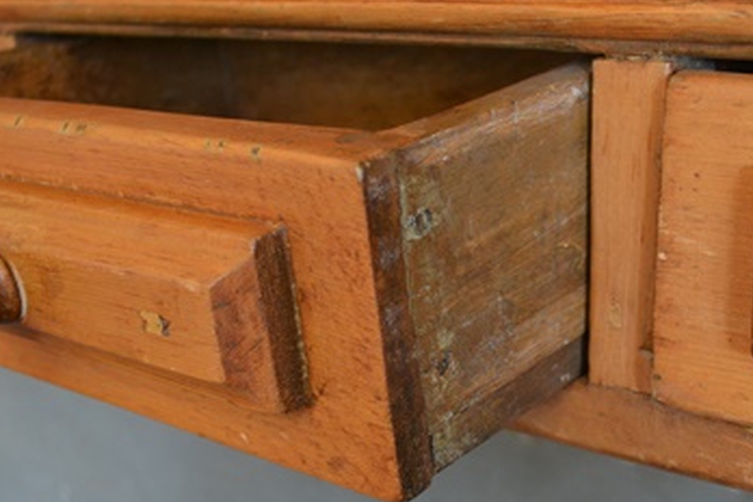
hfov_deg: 32.3
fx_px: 1297
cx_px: 457
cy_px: 325
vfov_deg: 21.8
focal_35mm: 62
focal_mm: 24
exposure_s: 1/30
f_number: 4
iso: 1400
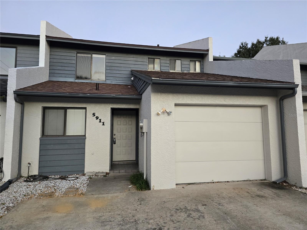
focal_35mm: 23
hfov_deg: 73.9
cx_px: 154
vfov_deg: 58.9
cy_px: 115
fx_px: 204
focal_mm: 6.3
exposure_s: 1/120
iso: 500
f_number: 1.7
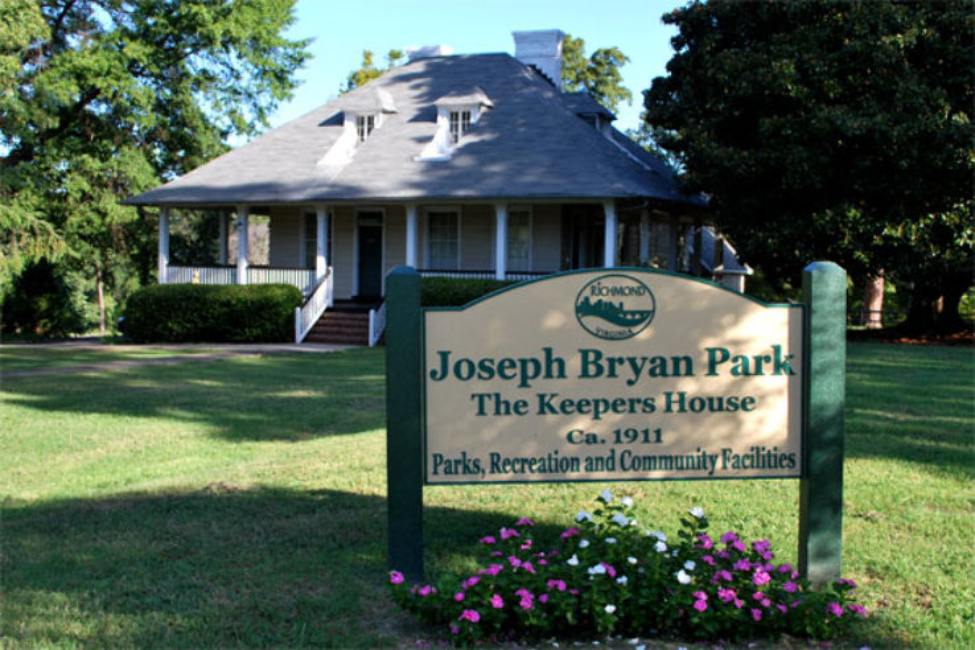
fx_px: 975
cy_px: 325
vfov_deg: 36.9
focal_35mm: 36
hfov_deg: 53.1
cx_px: 488
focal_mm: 24
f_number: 6.3
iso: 100
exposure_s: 1/160
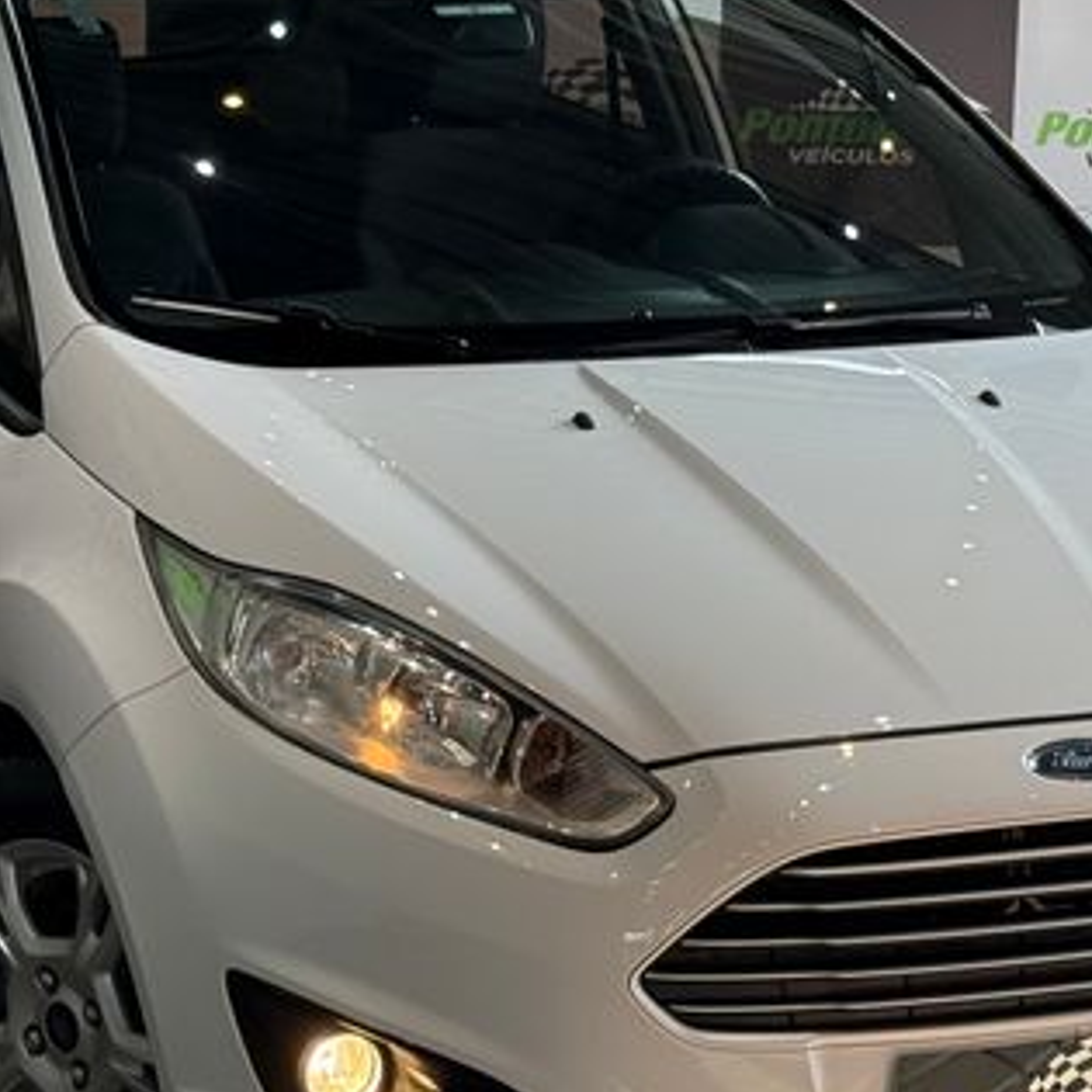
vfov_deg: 16.0
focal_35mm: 109
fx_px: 3890
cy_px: 517
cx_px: 454
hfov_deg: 16.0
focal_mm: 6.76
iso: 64
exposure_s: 1/361
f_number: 1.78
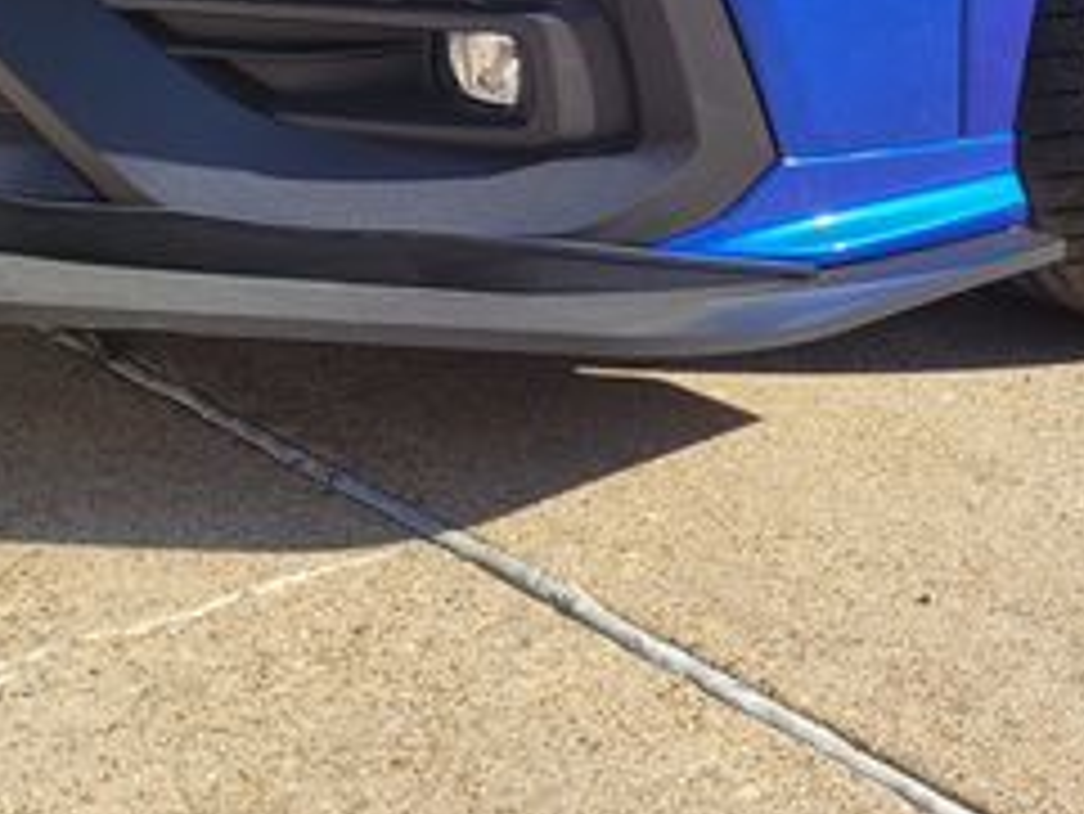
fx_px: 2162
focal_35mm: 69
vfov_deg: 20.8
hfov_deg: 28.1
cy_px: 58
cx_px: 670
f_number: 1.8
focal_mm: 5.4
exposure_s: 1/1465
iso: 40
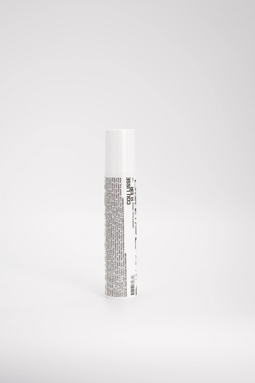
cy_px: 192
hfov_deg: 20.7
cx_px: 128
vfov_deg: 30.6
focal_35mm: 66
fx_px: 698
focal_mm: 43.8
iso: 100
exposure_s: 1/200
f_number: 2.8
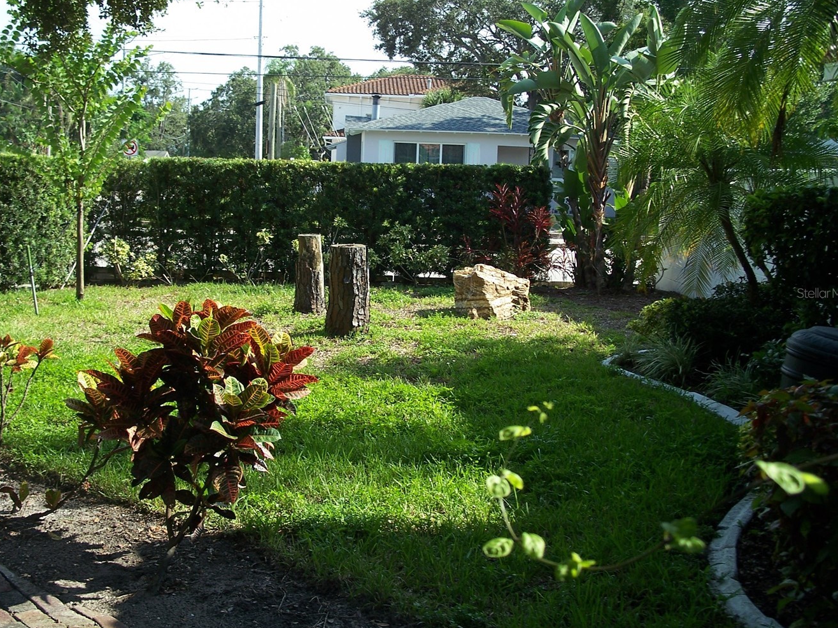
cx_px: 348
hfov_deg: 41.9
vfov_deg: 32.2
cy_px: 293
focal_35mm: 45
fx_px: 1089
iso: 64
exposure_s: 1/400
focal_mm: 7.8
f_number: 2.8
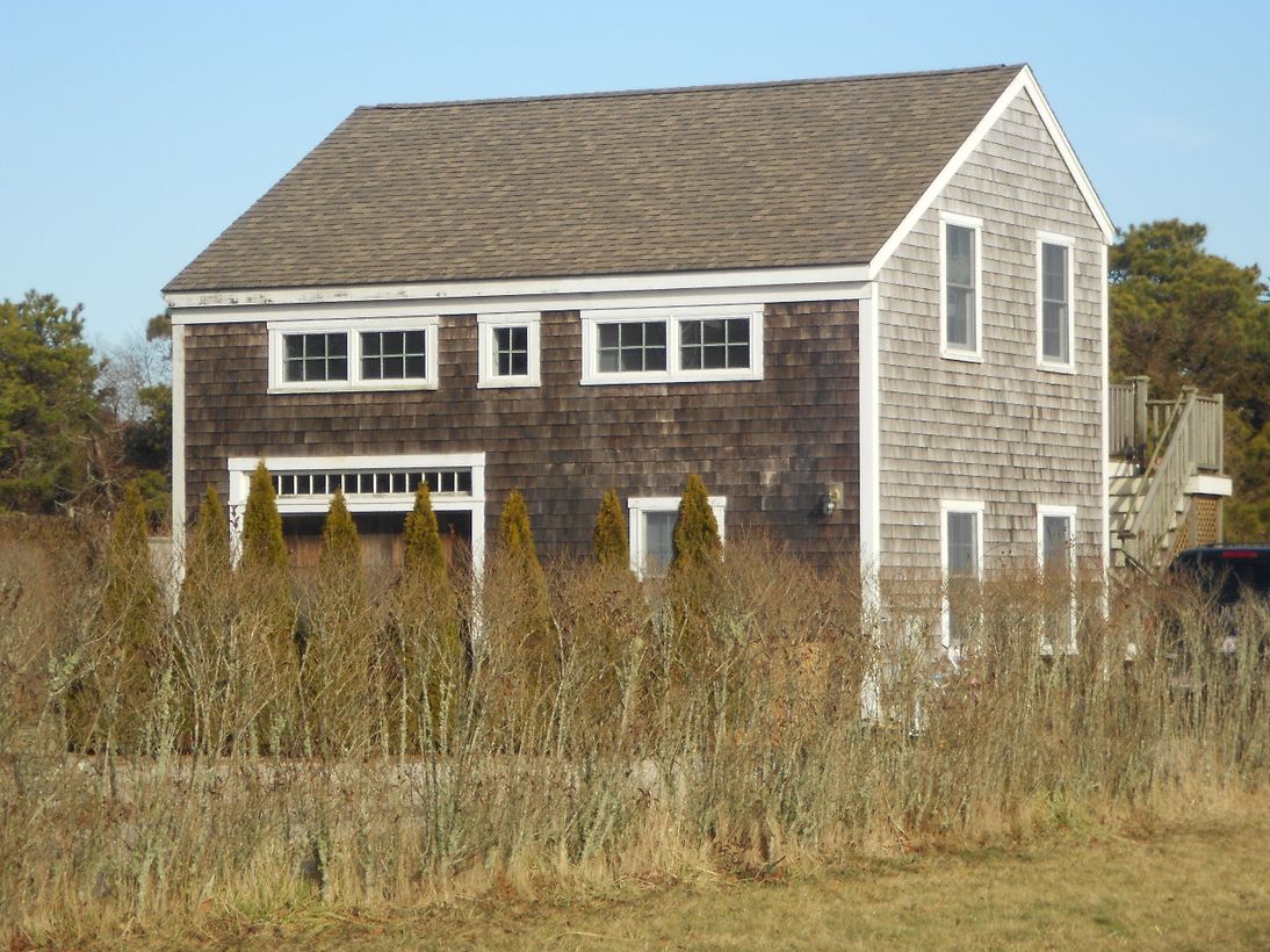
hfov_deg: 15.9
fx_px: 4548
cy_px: 440
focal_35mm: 124
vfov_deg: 11.9
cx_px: 678
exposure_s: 1/250
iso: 80
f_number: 6
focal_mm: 20.1
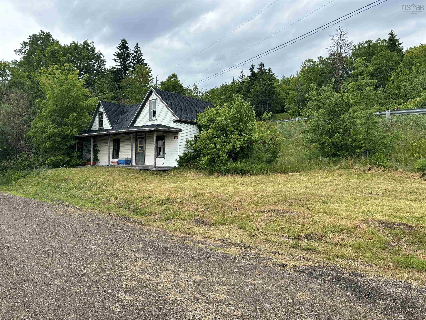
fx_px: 320
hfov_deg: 67.3
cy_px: 160
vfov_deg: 53.1
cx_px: 213
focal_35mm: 26
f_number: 1.6
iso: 50
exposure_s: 1/1311
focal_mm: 5.96
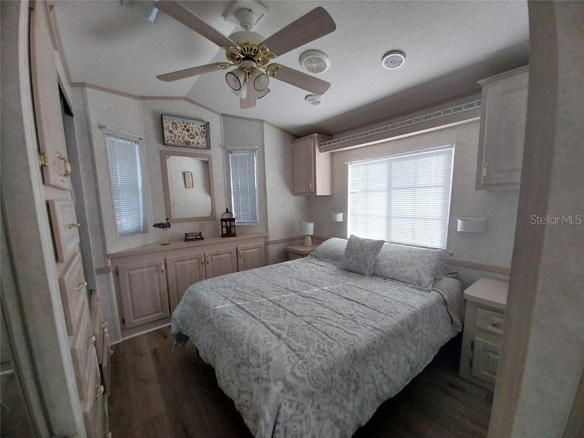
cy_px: 219
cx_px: 292
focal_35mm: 13
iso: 64
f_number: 2.2
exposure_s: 1/60
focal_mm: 1.13
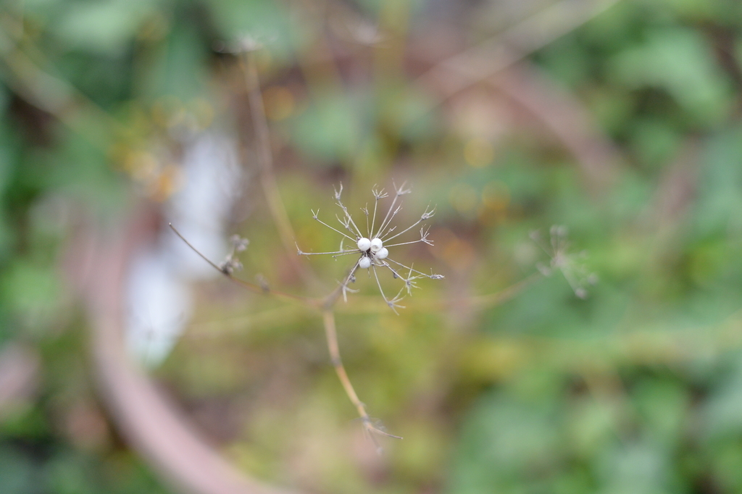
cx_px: 371
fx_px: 1030
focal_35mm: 50
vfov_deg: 27.0
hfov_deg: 39.6
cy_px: 247
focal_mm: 50
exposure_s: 1/1600
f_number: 2.2
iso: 1600
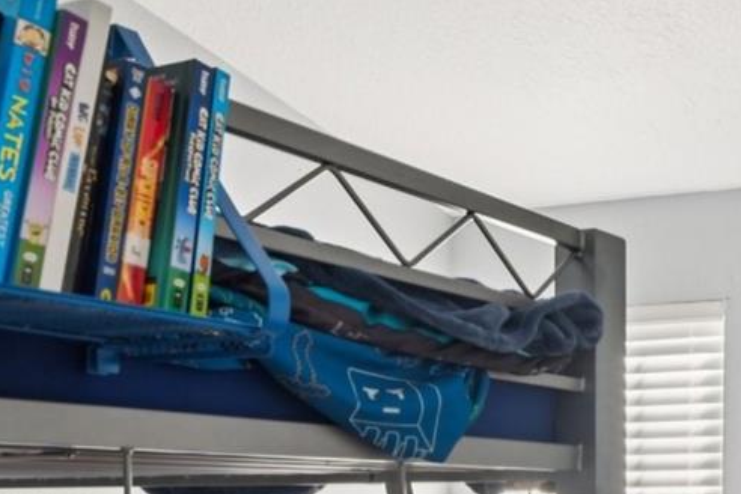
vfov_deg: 24.4
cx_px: 959
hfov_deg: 30.3
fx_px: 1070
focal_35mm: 52
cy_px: 536
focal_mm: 16
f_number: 8
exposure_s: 1/6
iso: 400
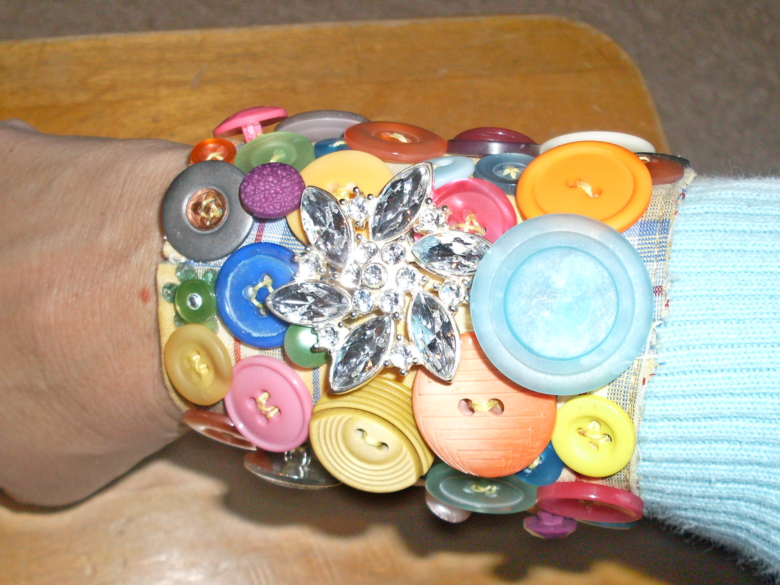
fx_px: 1194
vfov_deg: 27.5
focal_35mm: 53
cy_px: 334
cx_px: 458
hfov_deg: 36.1
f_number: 2.8
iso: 100
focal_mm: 6.3
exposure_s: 1/45
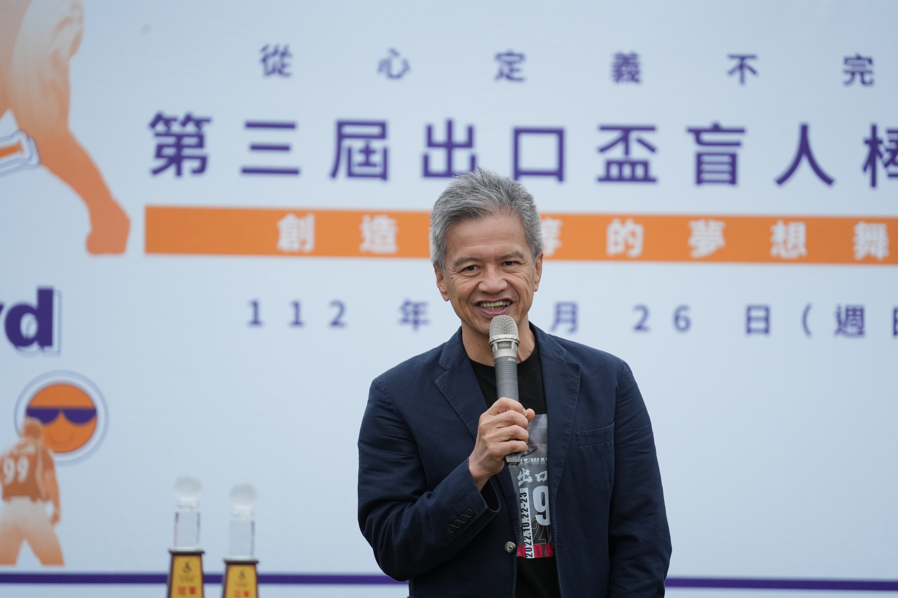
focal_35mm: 239
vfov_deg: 5.7
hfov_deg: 8.6
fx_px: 5961
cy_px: 299
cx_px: 449
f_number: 5.6
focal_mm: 239
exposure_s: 1/6400
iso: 2000
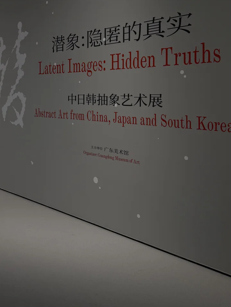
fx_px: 320
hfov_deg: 39.5
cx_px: 91
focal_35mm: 36
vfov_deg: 50.1
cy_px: 93
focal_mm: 6.76
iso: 160
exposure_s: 1/111
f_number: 1.78
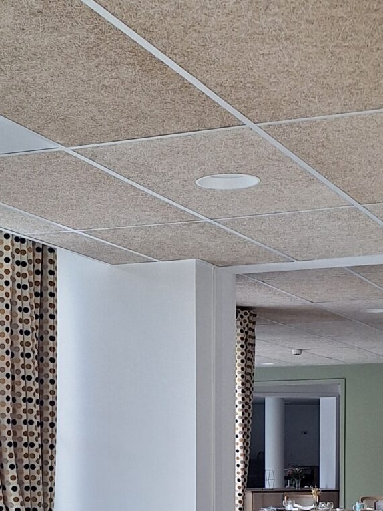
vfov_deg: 24.4
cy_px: 492
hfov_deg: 19.1
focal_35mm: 77
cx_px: 151
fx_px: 1136
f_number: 1.8
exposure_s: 1/50
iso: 40
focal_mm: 5.54
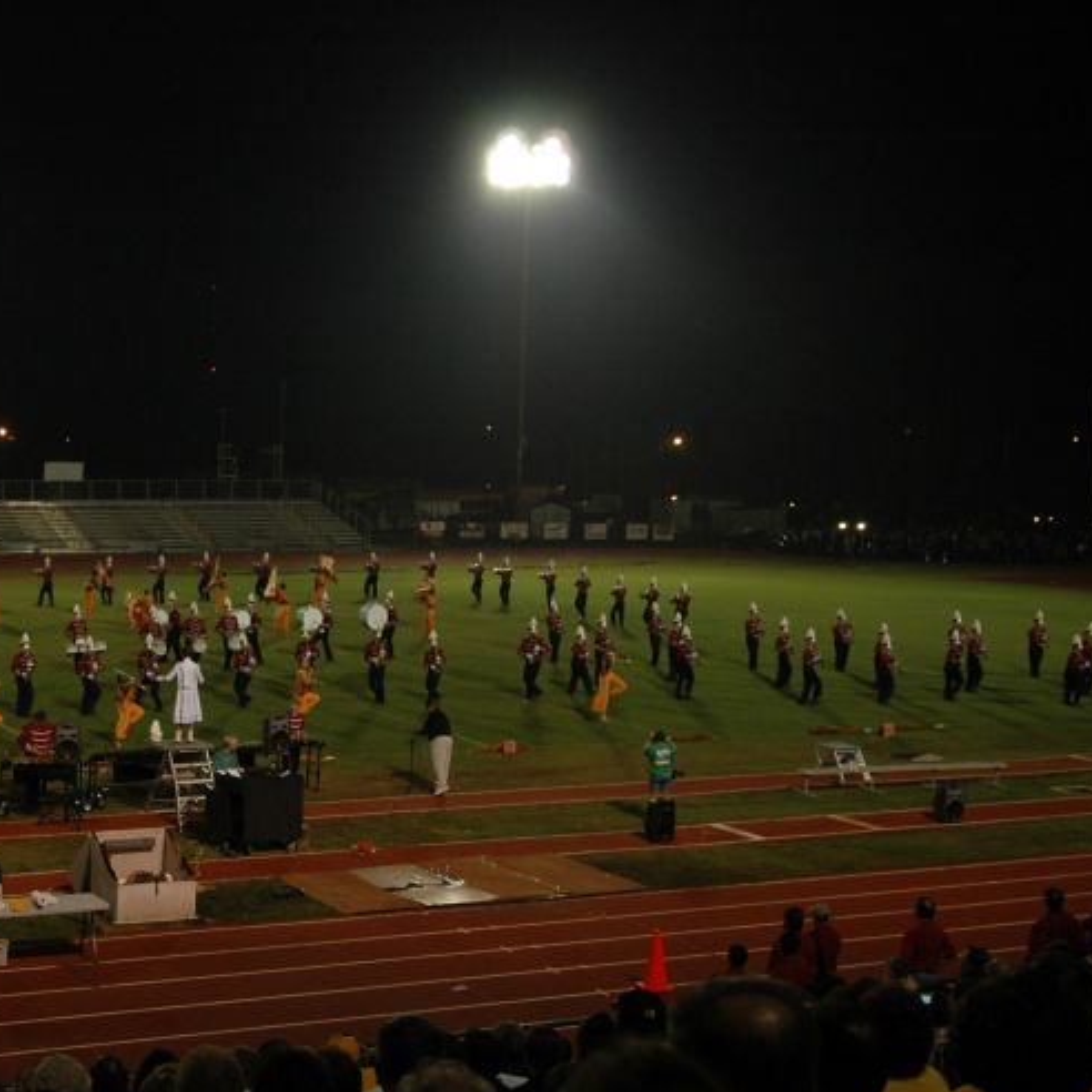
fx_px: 1892
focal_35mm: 53
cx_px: 109
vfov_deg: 32.0
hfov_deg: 30.8
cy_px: 699
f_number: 2.8
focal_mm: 20
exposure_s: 1/60
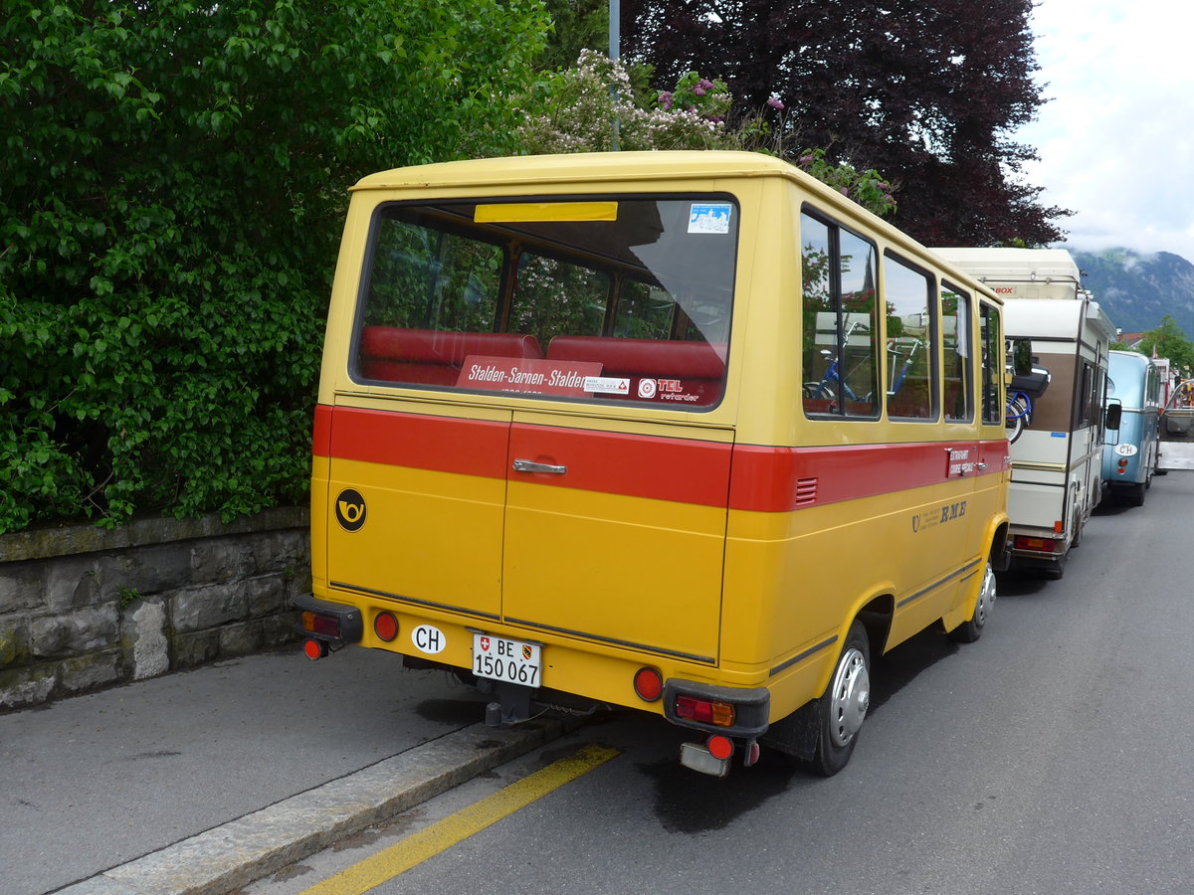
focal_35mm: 31
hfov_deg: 58.4
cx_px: 597
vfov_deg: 45.4
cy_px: 448
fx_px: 1069
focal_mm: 6.5
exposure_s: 1/640
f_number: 2.8
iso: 80
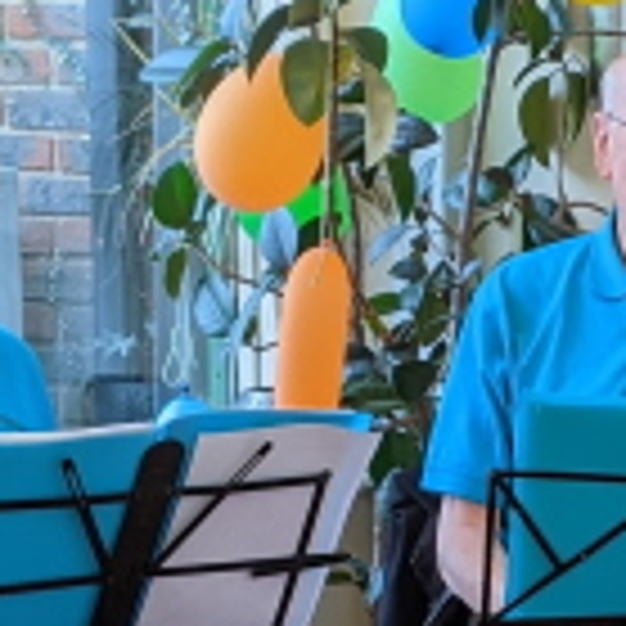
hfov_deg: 15.4
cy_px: 612
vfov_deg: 15.6
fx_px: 2251
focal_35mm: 110
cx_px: 703
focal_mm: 4.44
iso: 50
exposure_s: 1/33.3
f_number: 1.8
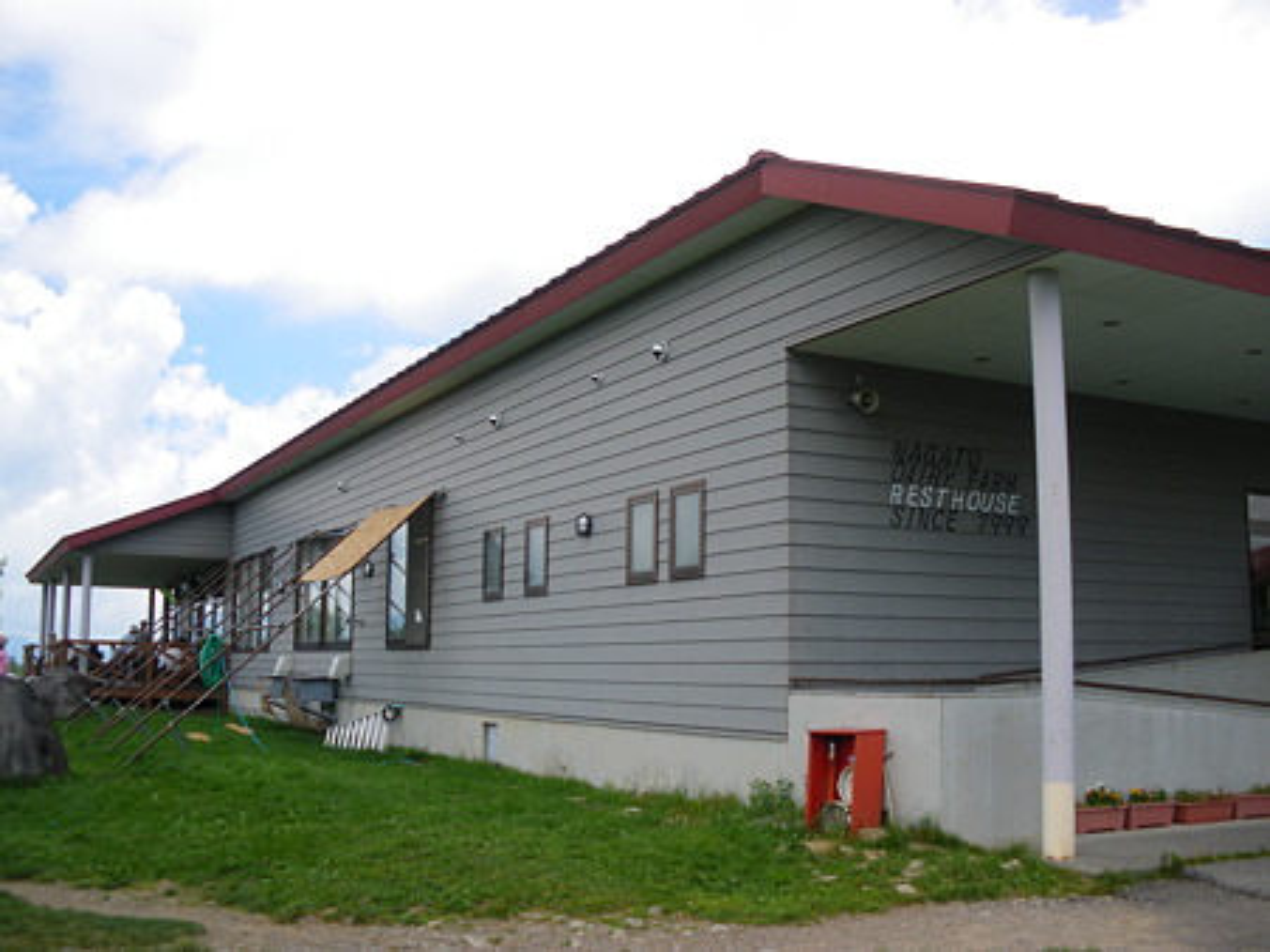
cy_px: 476
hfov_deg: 51.4
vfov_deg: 39.6
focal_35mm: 36
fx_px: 1320
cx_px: 635
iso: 64
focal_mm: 6.3
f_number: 3.5
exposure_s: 1/400
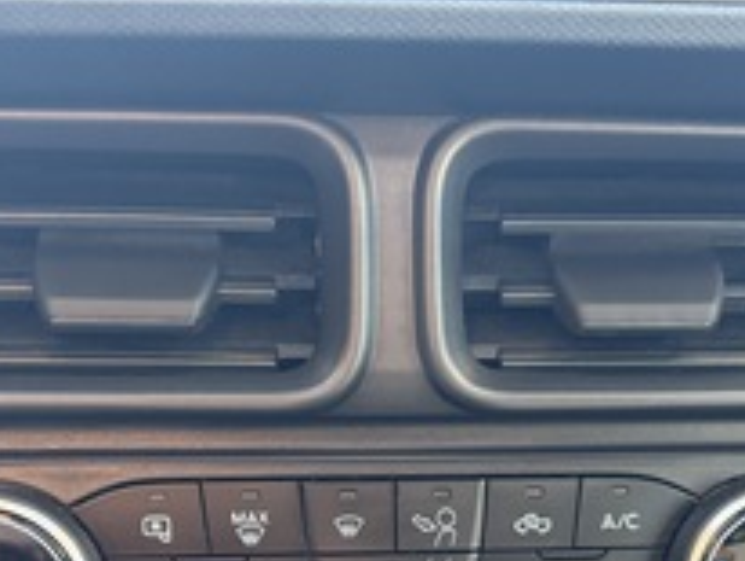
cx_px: 423
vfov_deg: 26.8
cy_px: 480
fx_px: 1142
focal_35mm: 53
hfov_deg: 36.1
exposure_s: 1/60
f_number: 1.6
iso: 320
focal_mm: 5.96
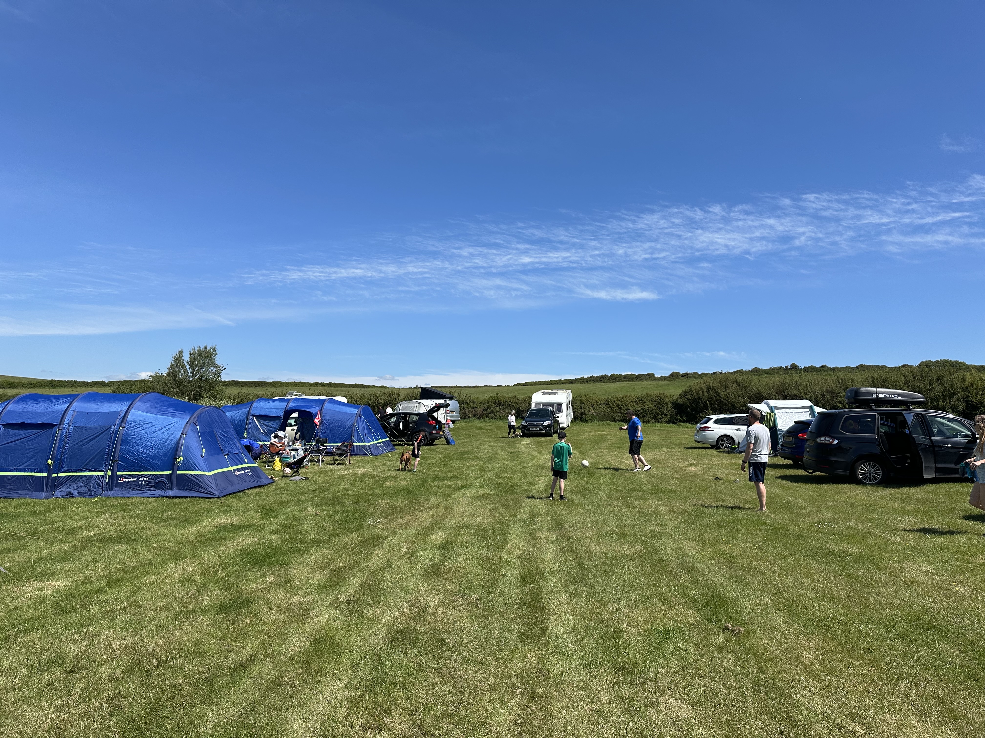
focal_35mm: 24
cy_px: 369
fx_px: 683
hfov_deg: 71.6
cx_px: 492
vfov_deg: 56.8
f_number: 1.78
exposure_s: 1/5525
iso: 80
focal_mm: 6.86
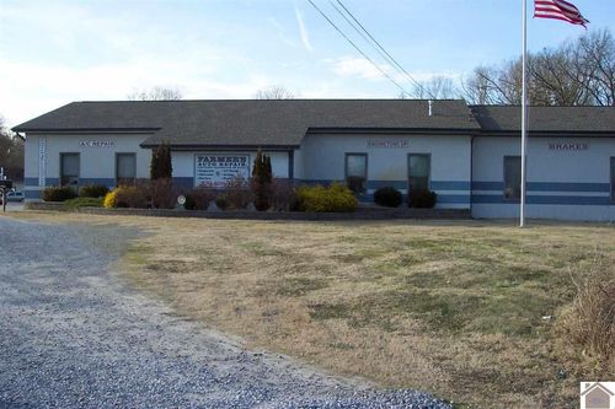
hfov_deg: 50.7
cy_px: 204
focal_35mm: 38
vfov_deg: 35.0
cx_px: 308
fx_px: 649
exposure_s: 1/350
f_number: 4.8
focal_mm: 8
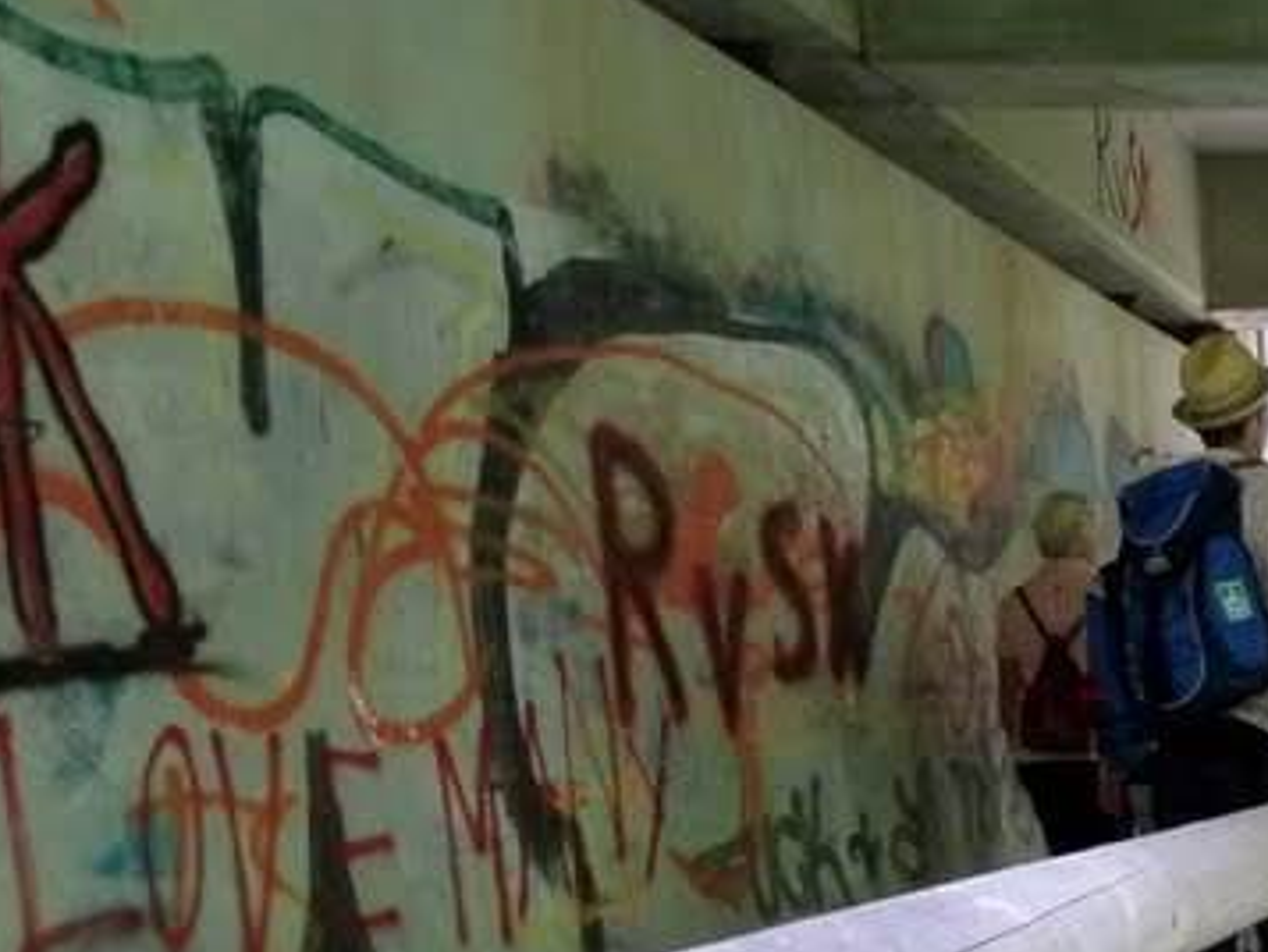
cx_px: 1286
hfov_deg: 31.6
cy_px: 913
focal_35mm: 56
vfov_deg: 25.1
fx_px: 2052
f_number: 3.3
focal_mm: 4.1
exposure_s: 1/30
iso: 320
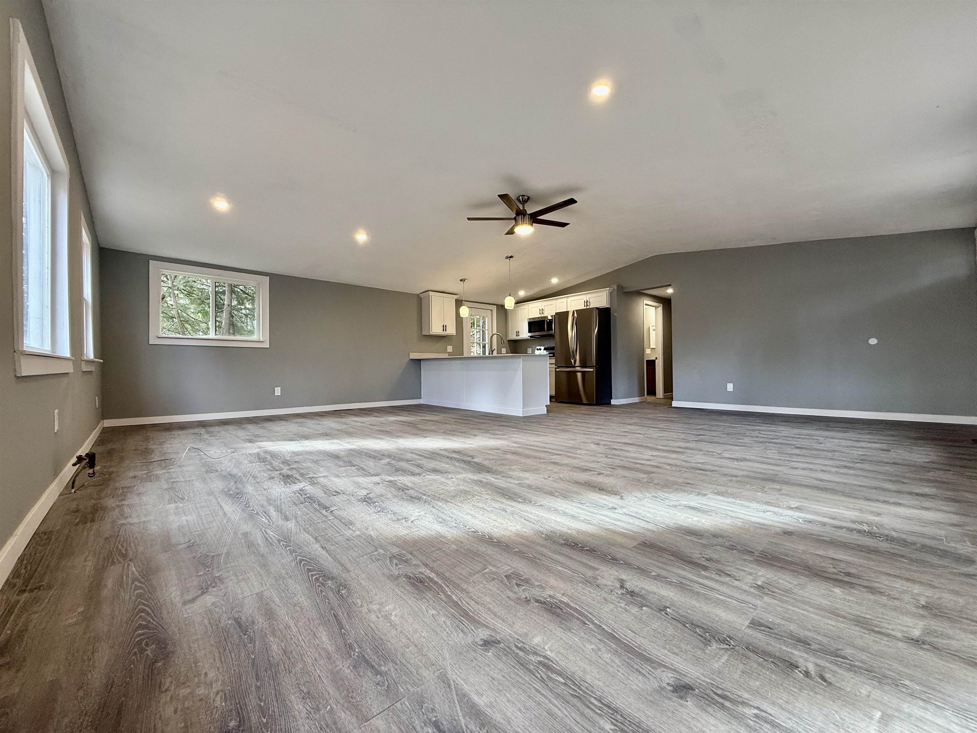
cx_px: 488
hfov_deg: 102.1
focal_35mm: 14
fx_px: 395
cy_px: 366
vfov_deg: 85.7
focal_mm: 2.22
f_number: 2.2
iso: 160
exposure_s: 1/120
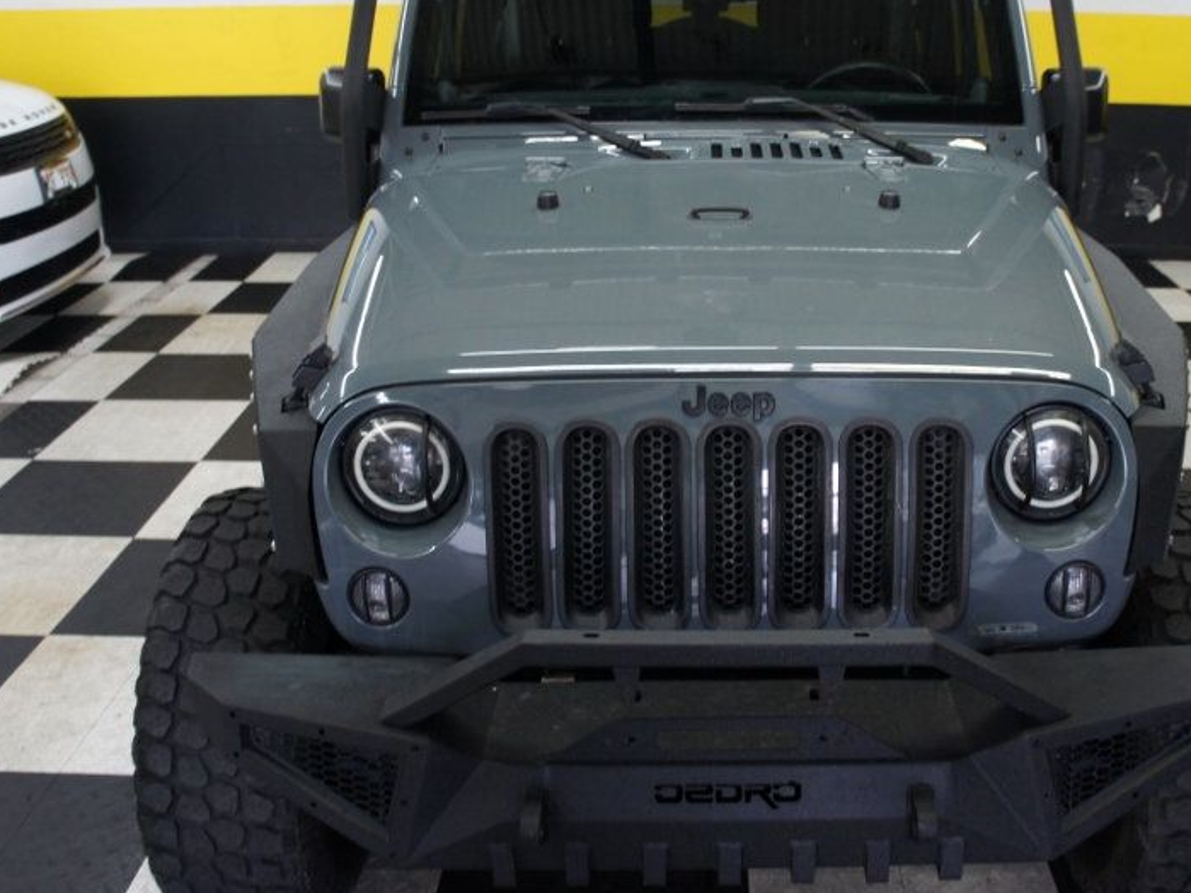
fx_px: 1307
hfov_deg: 48.5
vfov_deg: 37.6
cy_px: 359
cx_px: 741
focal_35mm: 38
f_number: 3.5
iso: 500
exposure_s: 1/80
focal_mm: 18
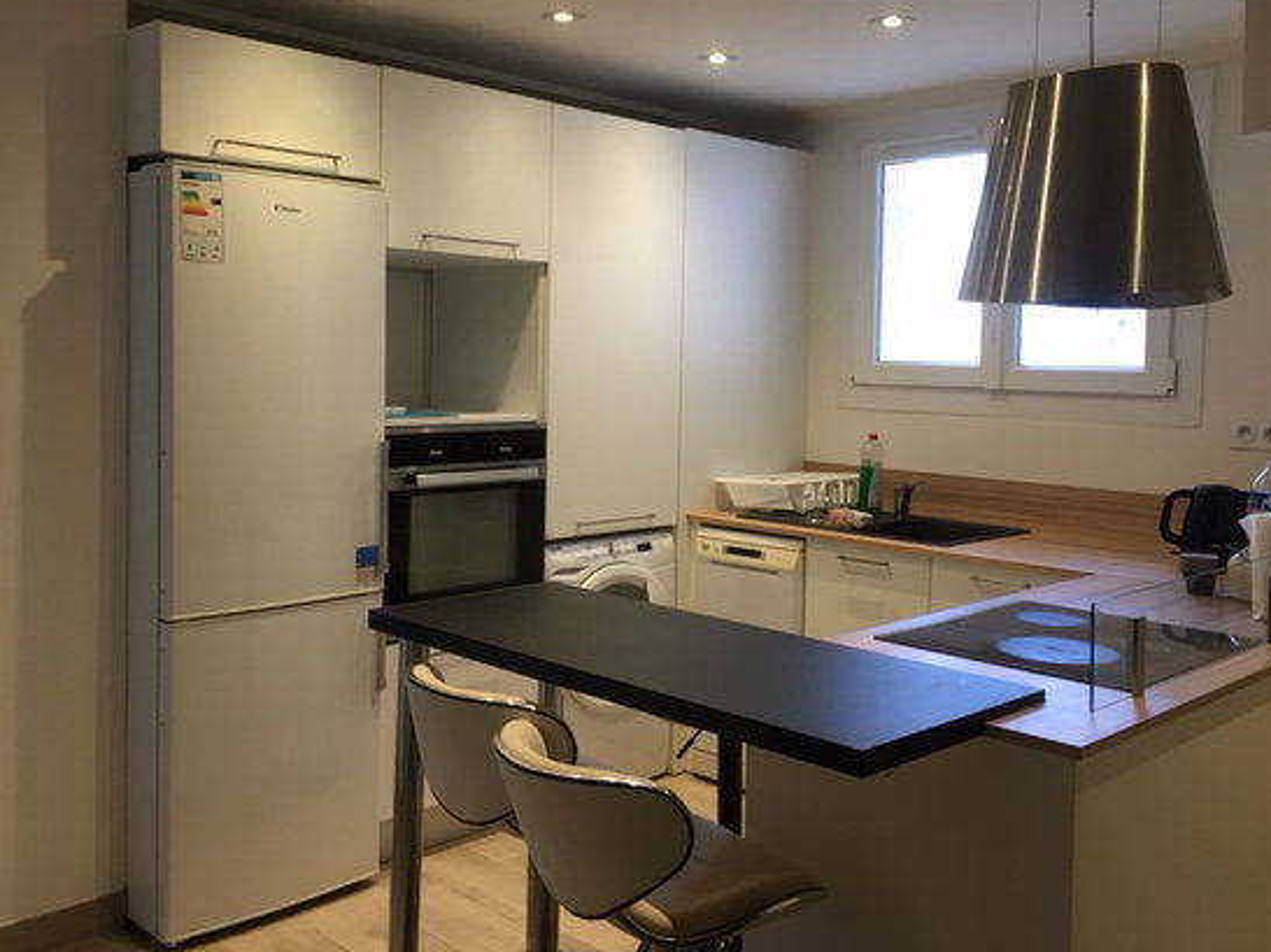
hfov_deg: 54.0
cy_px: 412
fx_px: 1248
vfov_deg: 41.7
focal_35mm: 34
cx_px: 633
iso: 64
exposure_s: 1/33
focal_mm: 4.15
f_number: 2.2
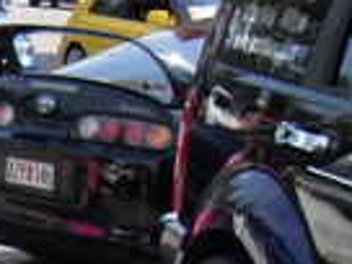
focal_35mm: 160
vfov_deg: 8.7
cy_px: 536
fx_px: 1627
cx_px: -305
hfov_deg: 11.4
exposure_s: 1/125
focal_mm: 6.3
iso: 80
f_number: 7
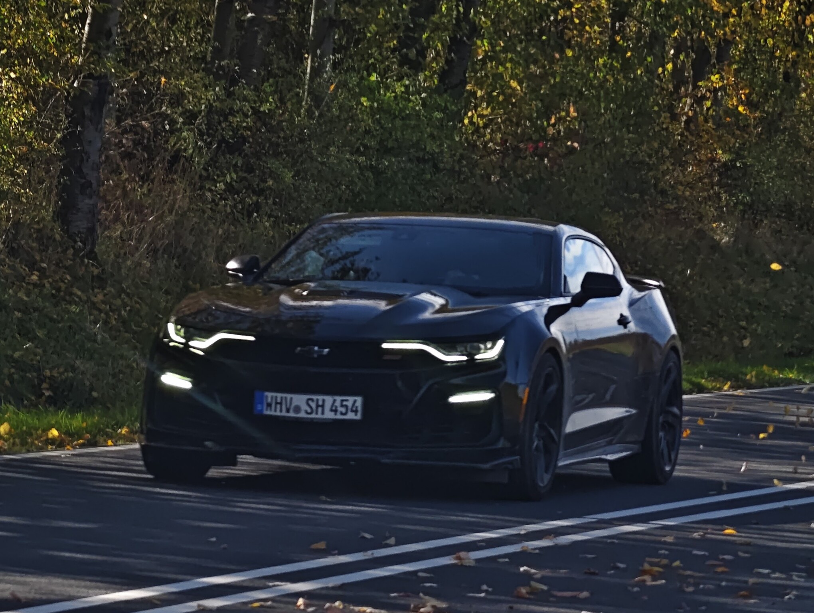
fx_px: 2002
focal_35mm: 85
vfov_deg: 17.4
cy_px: 306
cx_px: 407
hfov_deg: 23.0
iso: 250
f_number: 2.3
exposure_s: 1/800
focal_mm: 22.5
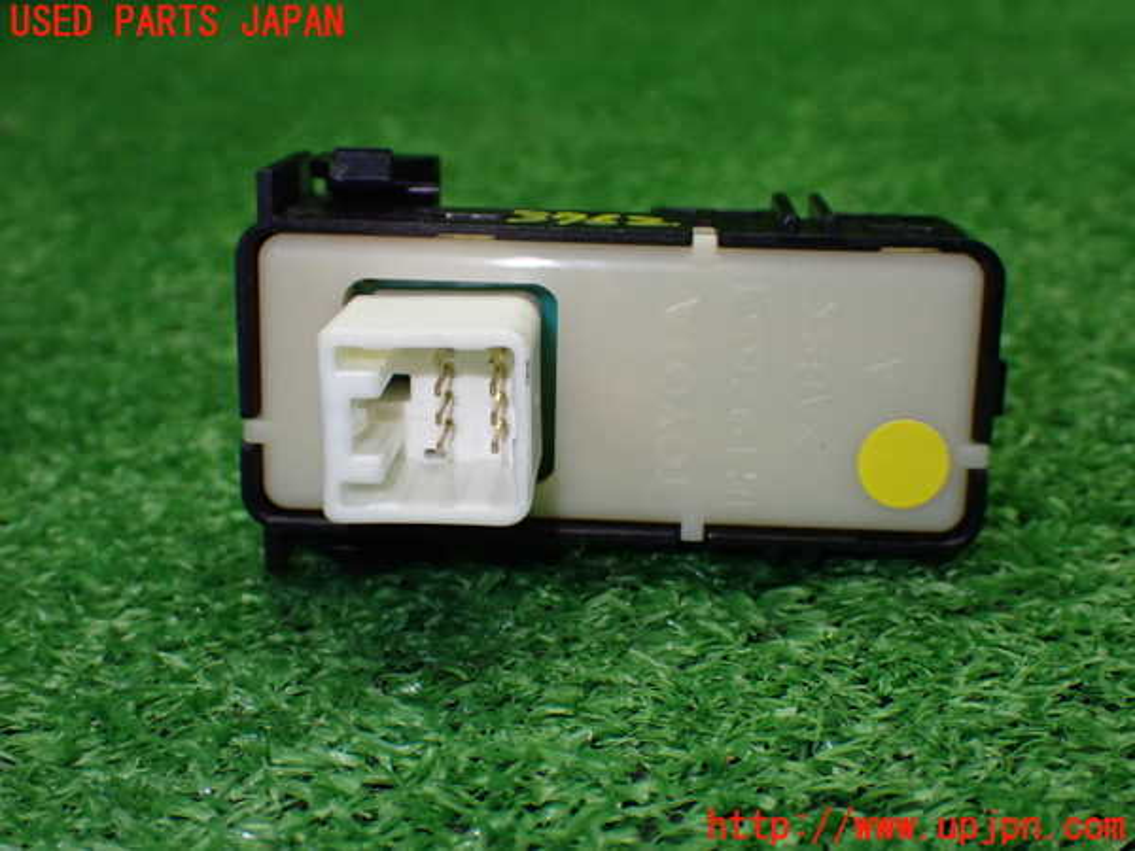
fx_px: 1639
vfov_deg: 29.1
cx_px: 568
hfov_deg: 38.2
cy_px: 426
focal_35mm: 50
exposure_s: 1/200
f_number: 3.2
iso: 640
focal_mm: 9.01
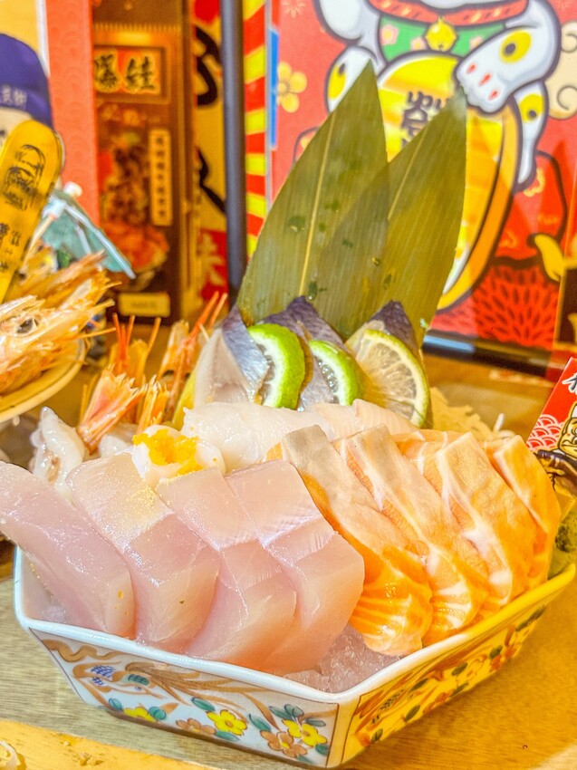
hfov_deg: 30.3
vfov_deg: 39.7
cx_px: 288
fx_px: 1067
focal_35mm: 48
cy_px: 385
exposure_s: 1/40
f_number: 1.8
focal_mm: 6.86
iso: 250
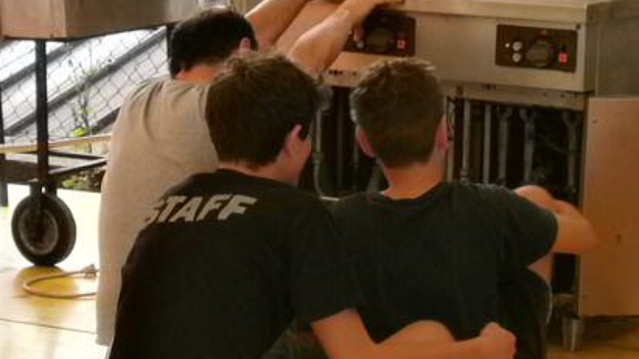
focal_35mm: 125
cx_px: 322
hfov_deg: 17.2
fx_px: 2118
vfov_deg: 9.7
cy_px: 165
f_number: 3.8
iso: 100
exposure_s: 1/80
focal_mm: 8.1
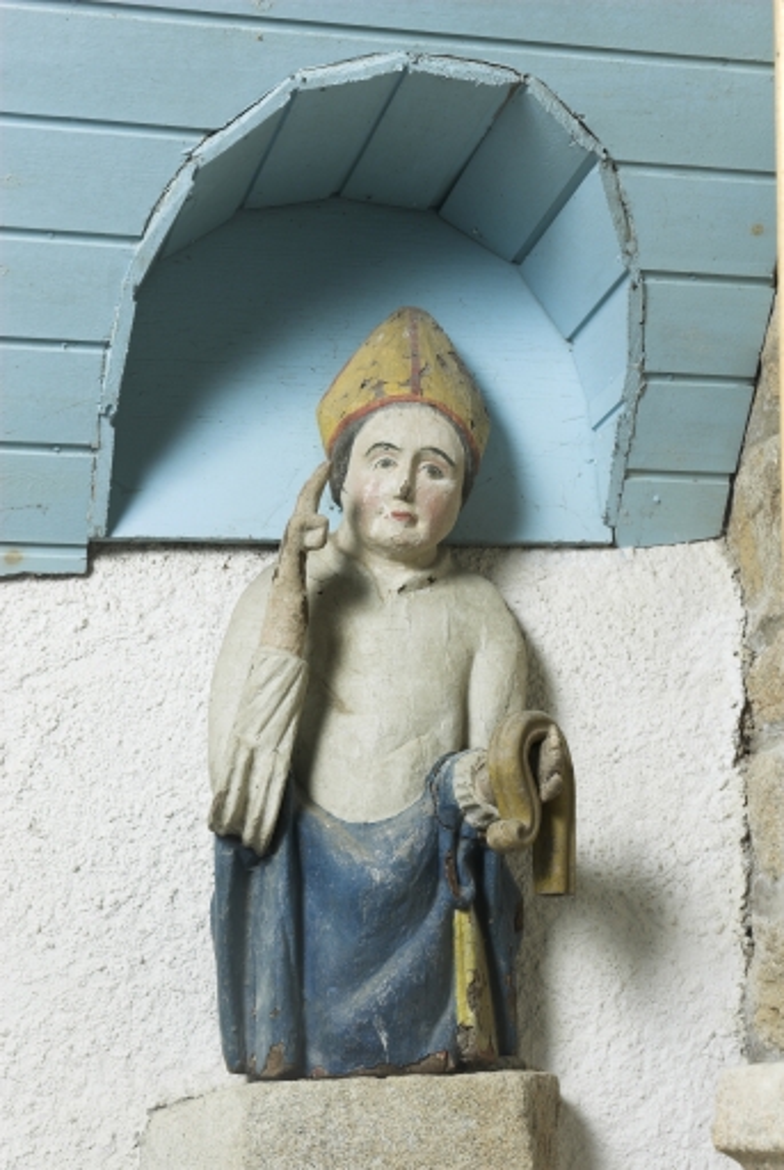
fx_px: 2442
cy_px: 585
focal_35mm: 75
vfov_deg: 27.0
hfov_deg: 18.2
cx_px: 392
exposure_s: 1/60
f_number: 18
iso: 100
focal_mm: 50
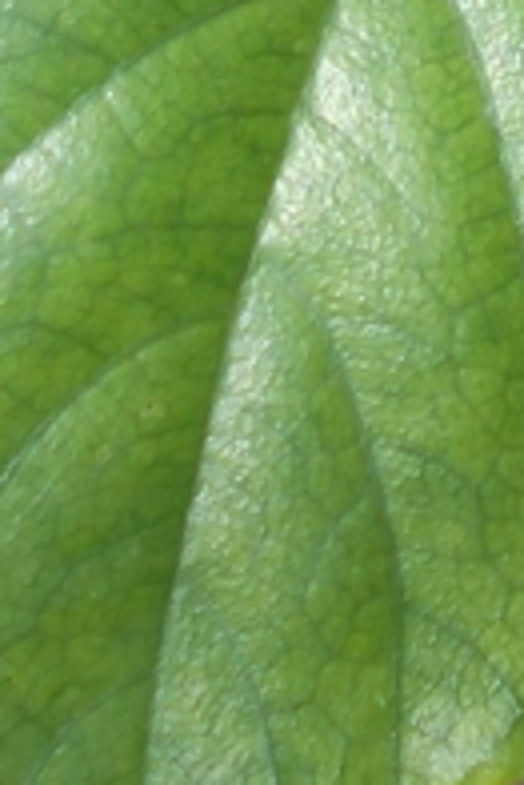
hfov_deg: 8.1
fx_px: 3552
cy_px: -429
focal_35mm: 163
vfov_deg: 12.0
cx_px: 1000
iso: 80
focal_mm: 5.1
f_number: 3.4
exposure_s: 1/500
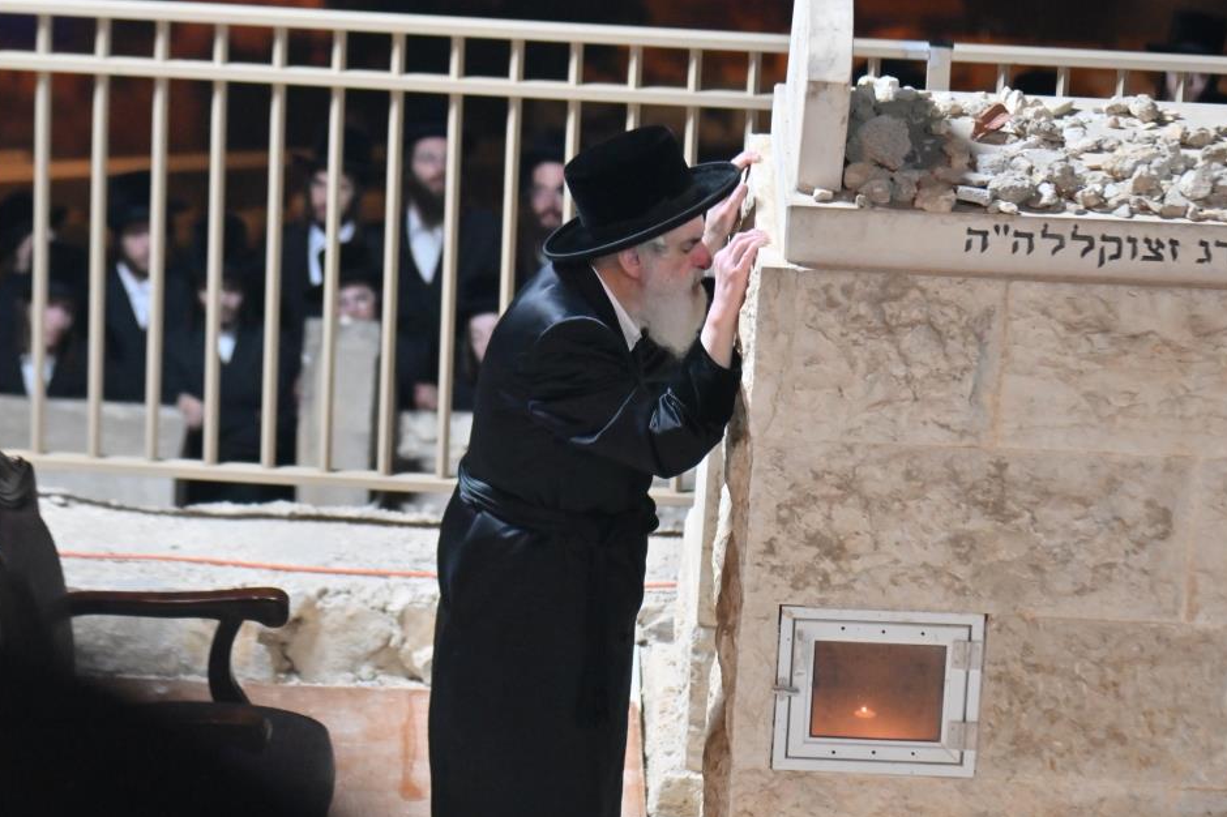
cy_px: 380
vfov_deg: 7.0
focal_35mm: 196
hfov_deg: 10.5
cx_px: 597
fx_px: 6678
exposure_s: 1/80
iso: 1250
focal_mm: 120
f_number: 4
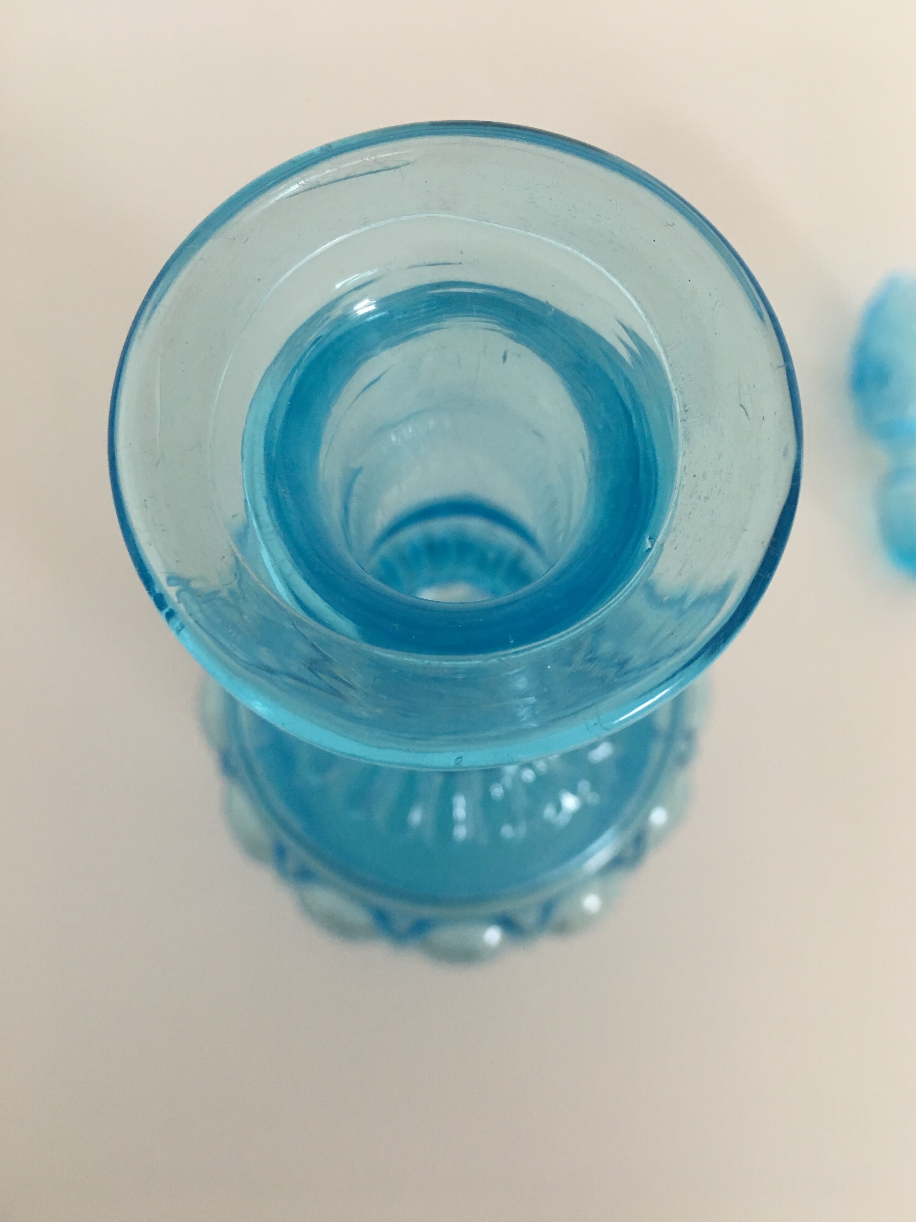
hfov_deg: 46.8
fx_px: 1059
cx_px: 469
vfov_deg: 60.0
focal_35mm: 30
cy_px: 626
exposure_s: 1/33
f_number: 2.2
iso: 125
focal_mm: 4.15
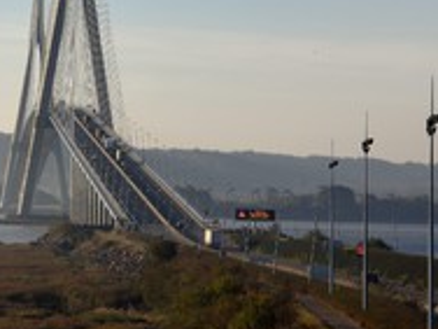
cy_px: 35
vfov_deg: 5.8
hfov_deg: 7.6
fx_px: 3265
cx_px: 0
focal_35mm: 258
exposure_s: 1/250
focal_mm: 120
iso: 200
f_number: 13
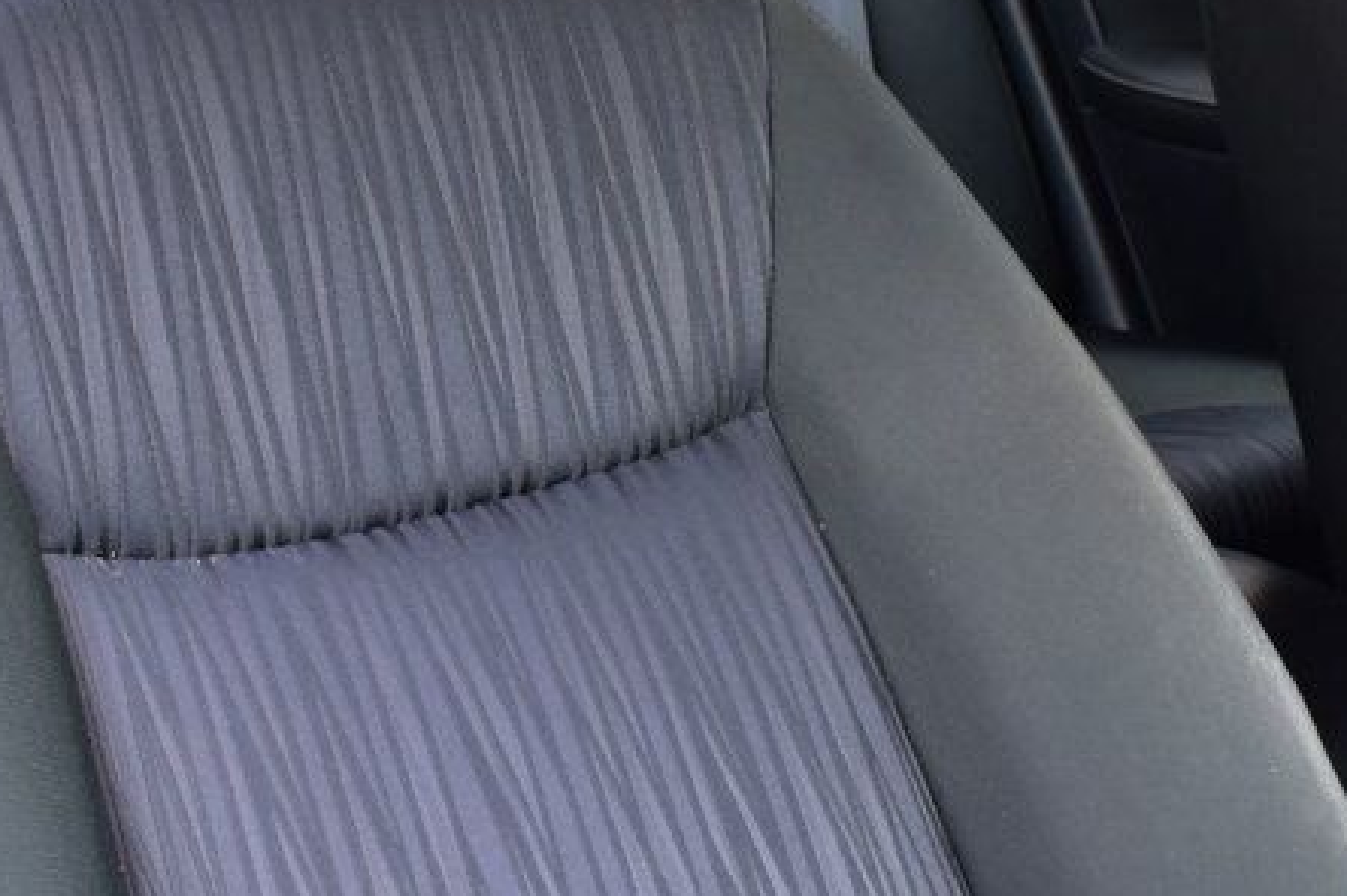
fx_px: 2841
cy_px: 236
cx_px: 663
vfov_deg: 17.8
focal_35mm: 76
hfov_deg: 26.7
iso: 400
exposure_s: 1/25
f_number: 7.1
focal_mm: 22
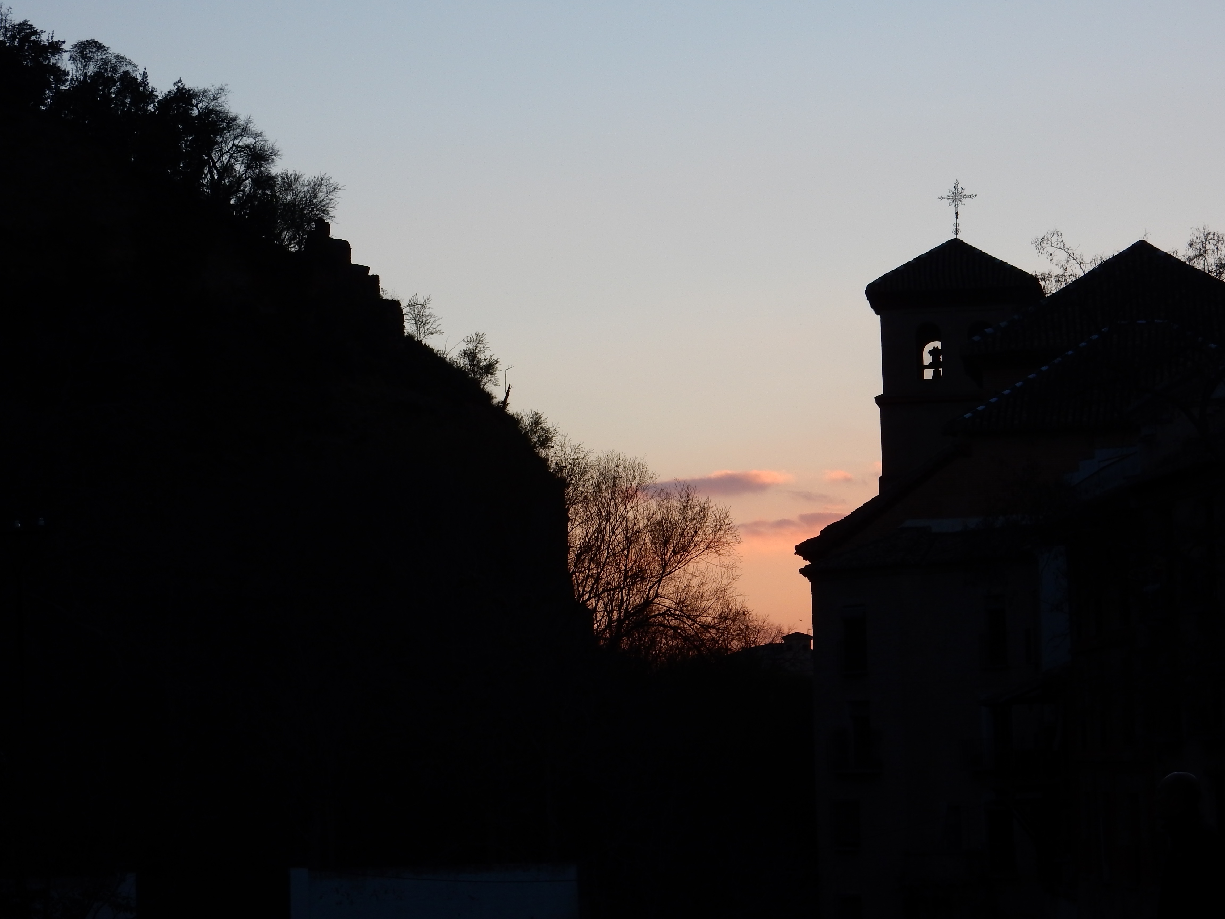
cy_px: 460
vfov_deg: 14.9
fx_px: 3503
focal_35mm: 99
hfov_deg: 19.8
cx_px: 612
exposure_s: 1/200
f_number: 5.3
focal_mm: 17.6
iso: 125
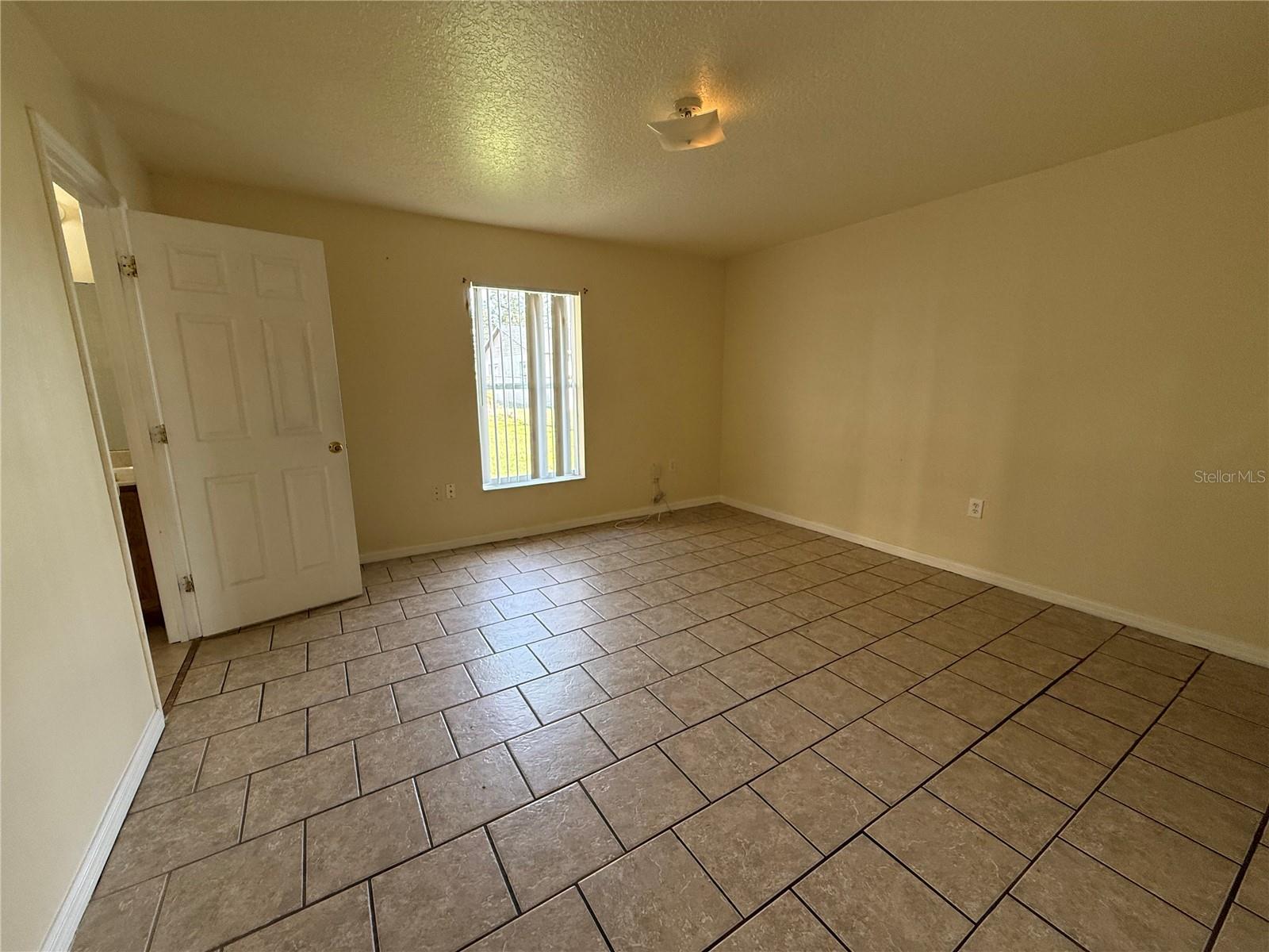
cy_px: 476
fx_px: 513
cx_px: 634
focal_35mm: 14
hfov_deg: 102.1
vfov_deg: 85.7
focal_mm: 2.22
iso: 200
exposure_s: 1/99
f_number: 2.2
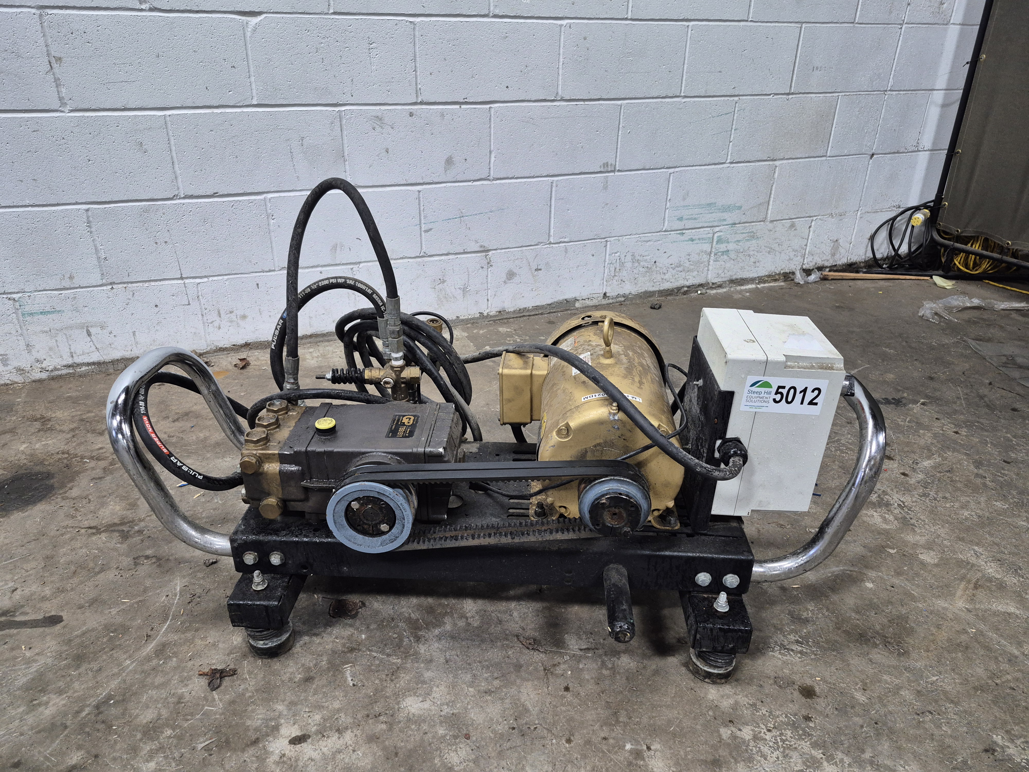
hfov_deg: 73.9
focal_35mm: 23
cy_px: 386
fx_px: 684
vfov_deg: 58.9
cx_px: 514
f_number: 1.8
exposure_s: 1/120
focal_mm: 5.4
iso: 400
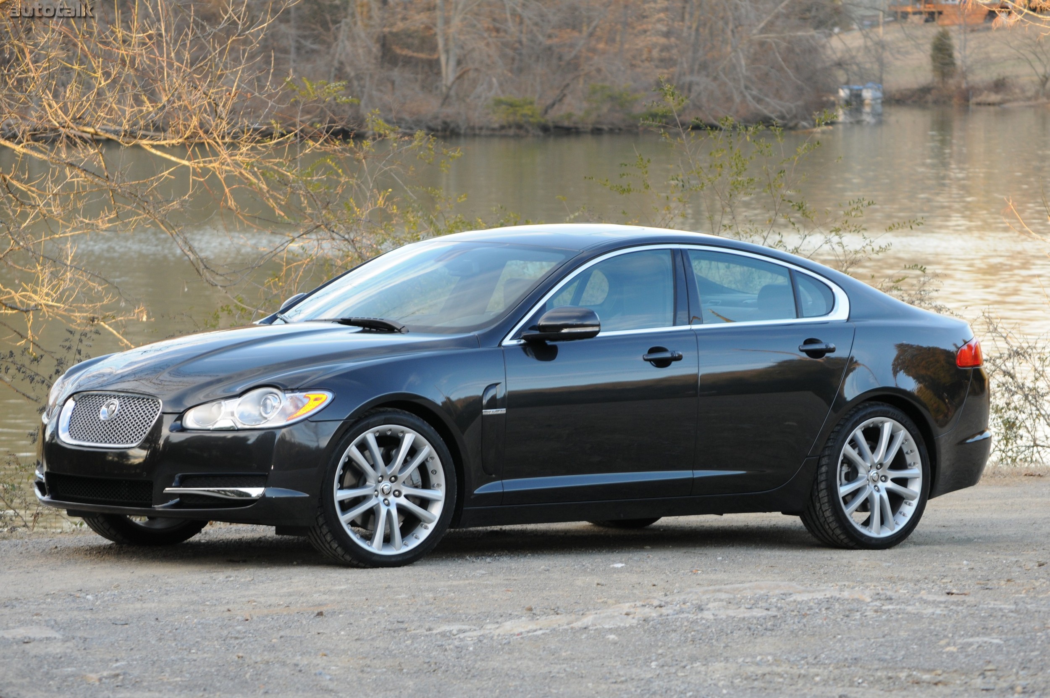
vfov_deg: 7.9
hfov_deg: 11.8
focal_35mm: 174
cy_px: 349
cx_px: 525
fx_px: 5069
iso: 320
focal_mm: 116
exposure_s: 1/60
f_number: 8
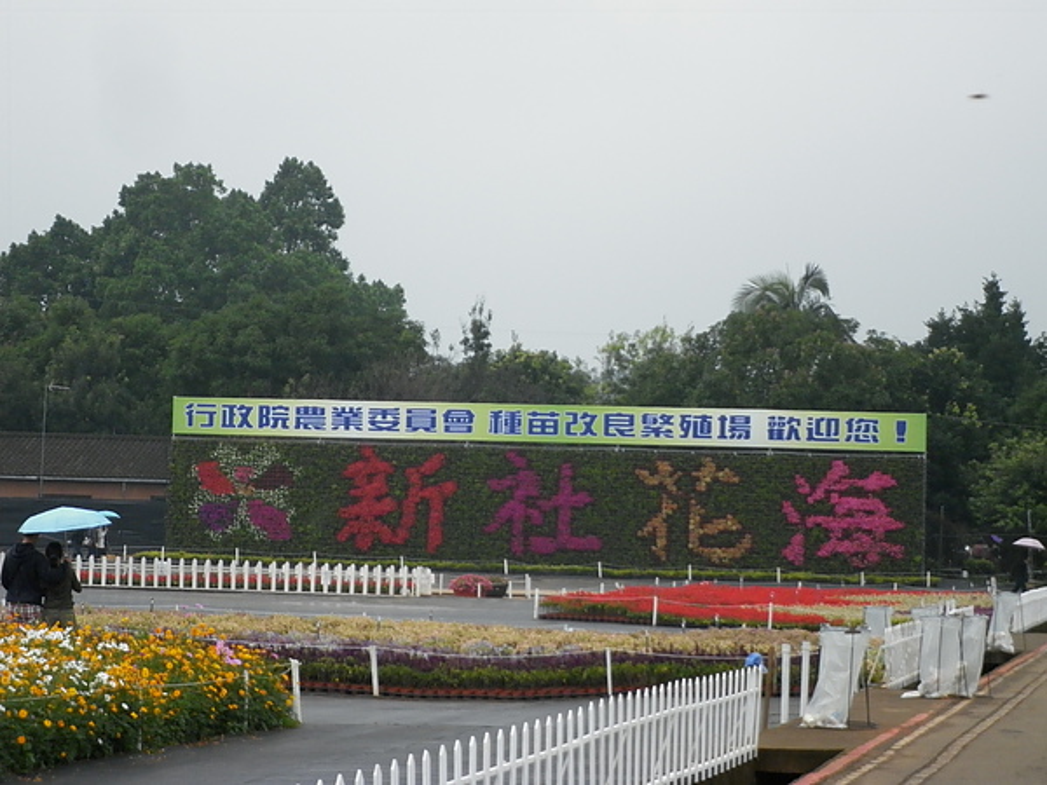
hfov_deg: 17.6
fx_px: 3388
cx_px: 524
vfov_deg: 13.2
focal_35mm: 112
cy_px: 392
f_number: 6.2
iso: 160
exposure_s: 1/500
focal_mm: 20
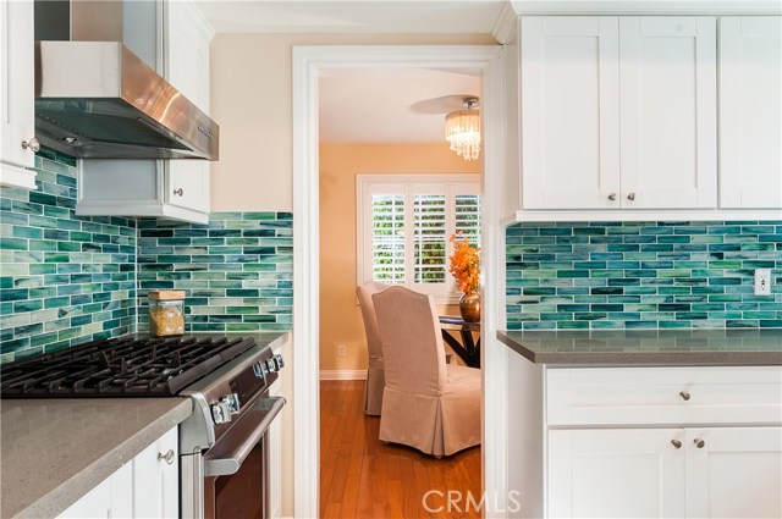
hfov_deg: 70.5
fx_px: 553
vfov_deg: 50.3
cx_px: 391
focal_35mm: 26
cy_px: 260
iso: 200
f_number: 14
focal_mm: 17
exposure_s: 1/4
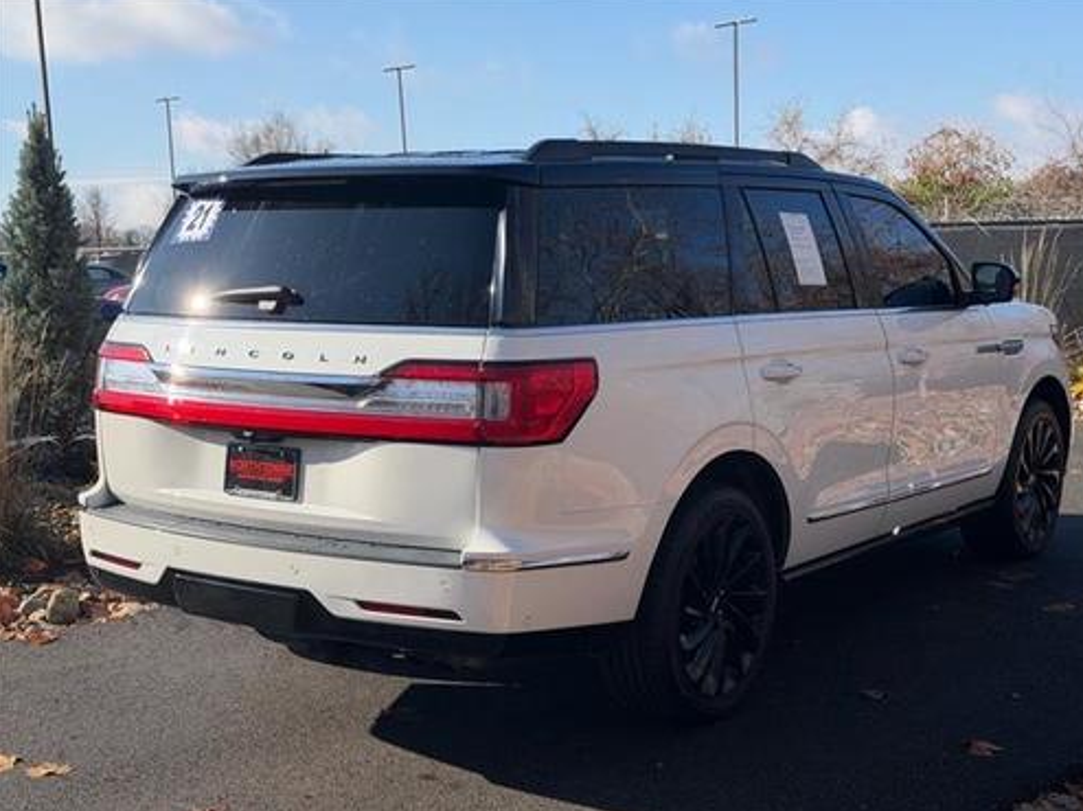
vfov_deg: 29.7
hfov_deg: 38.9
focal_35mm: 49
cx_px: 548
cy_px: 406
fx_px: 1532
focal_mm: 6.76
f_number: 1.78
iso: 80
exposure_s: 1/4329
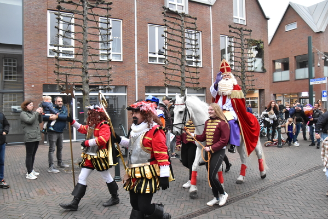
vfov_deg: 48.0
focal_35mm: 27
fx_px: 246
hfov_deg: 67.4
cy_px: 110
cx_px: 164
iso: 3200
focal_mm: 18
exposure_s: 1/320
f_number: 6.3
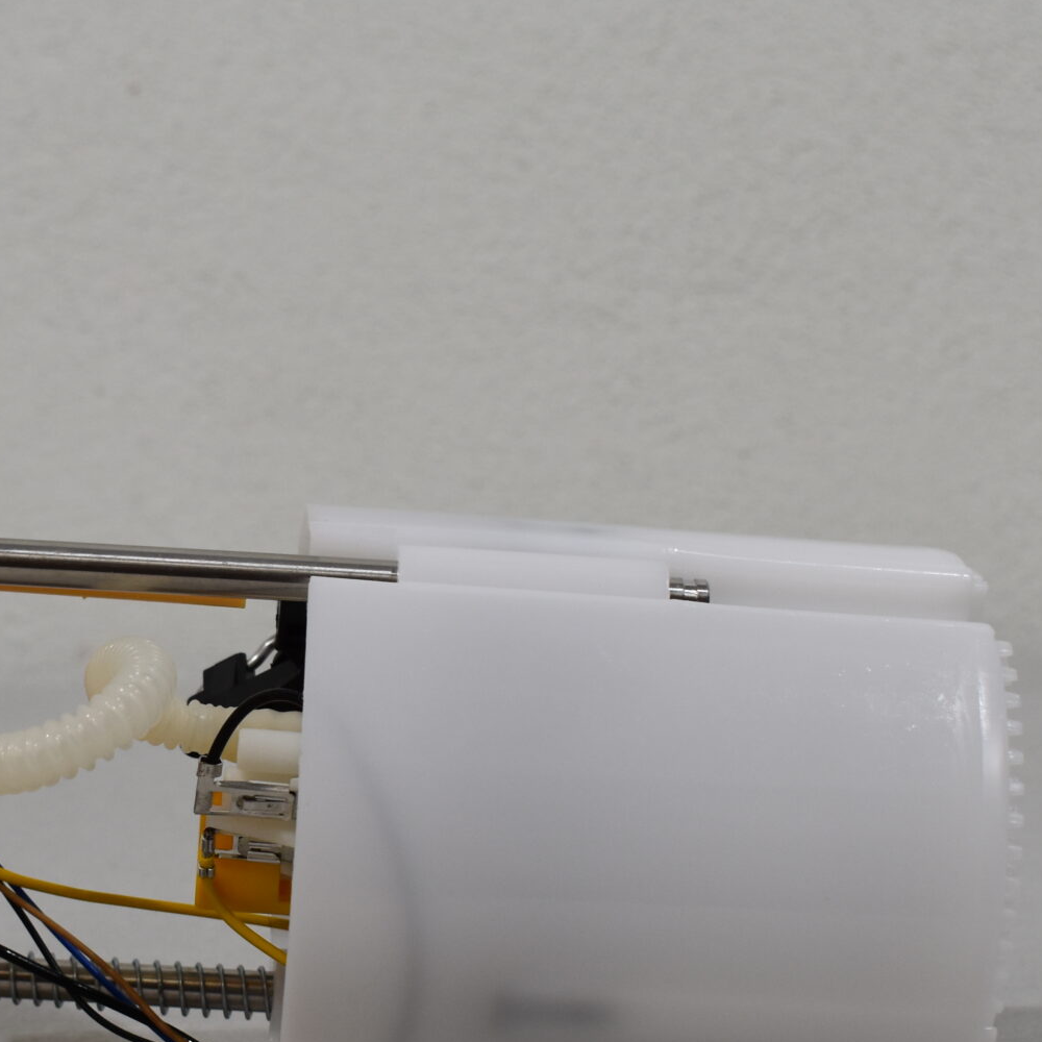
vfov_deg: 19.6
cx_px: 272
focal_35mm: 88
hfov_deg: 19.6
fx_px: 3000
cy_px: 793
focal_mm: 27
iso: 360
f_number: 5.6
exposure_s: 1/125
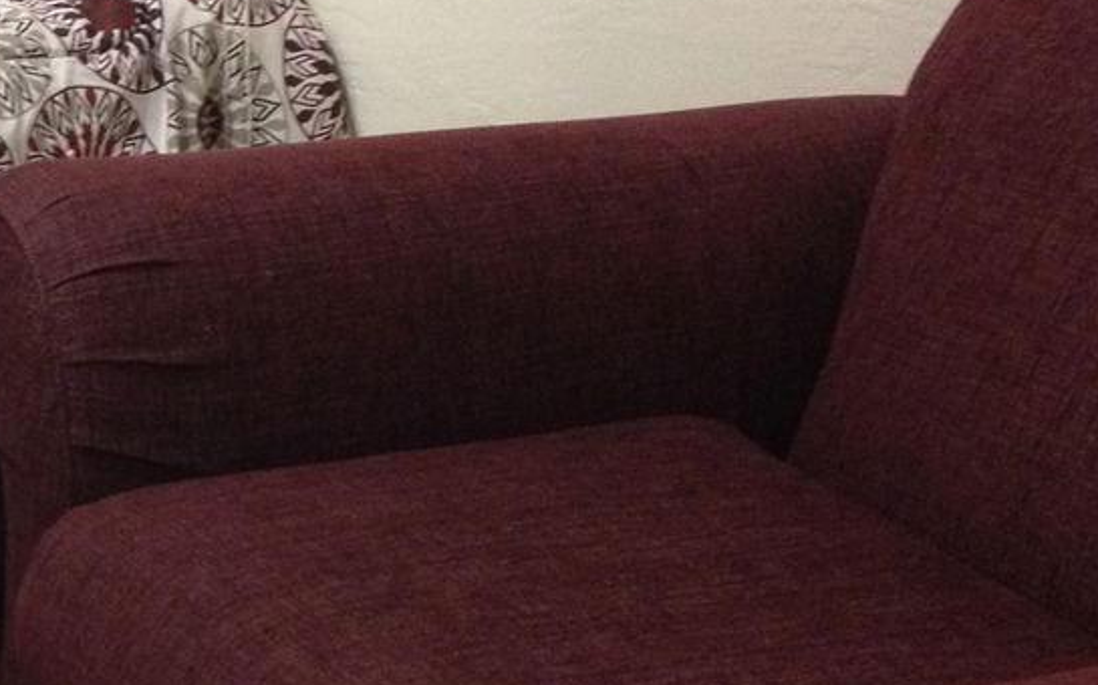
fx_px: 3260
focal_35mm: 109
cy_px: 308
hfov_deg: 18.0
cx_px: -282
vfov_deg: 12.0
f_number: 2.4
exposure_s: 1/20
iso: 250
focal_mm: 4.28
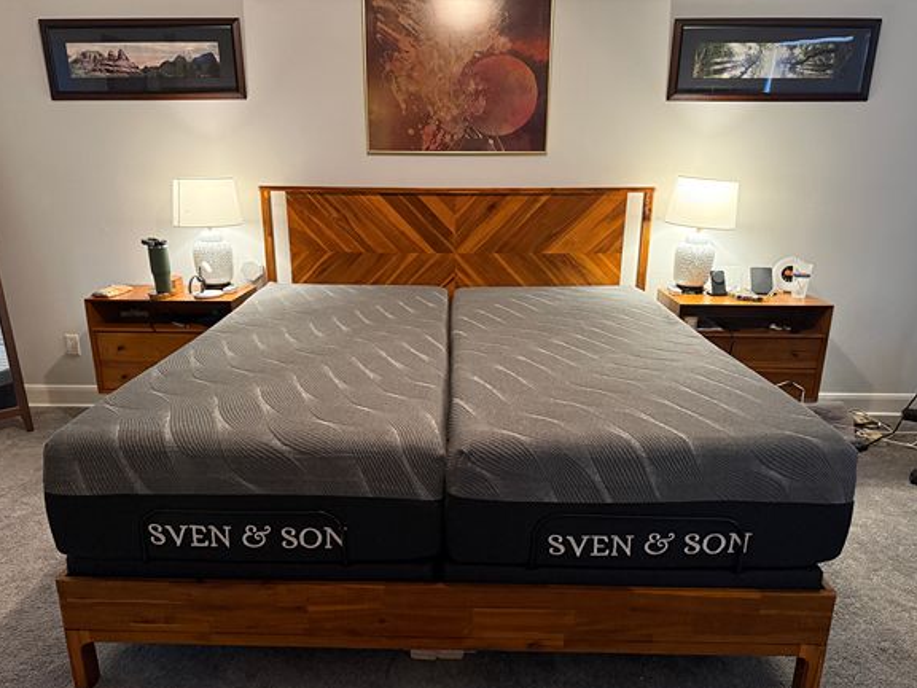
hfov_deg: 69.4
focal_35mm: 25
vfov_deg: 54.9
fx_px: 662
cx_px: 443
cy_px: 357
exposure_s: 1/40
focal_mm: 6.76
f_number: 1.78
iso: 640
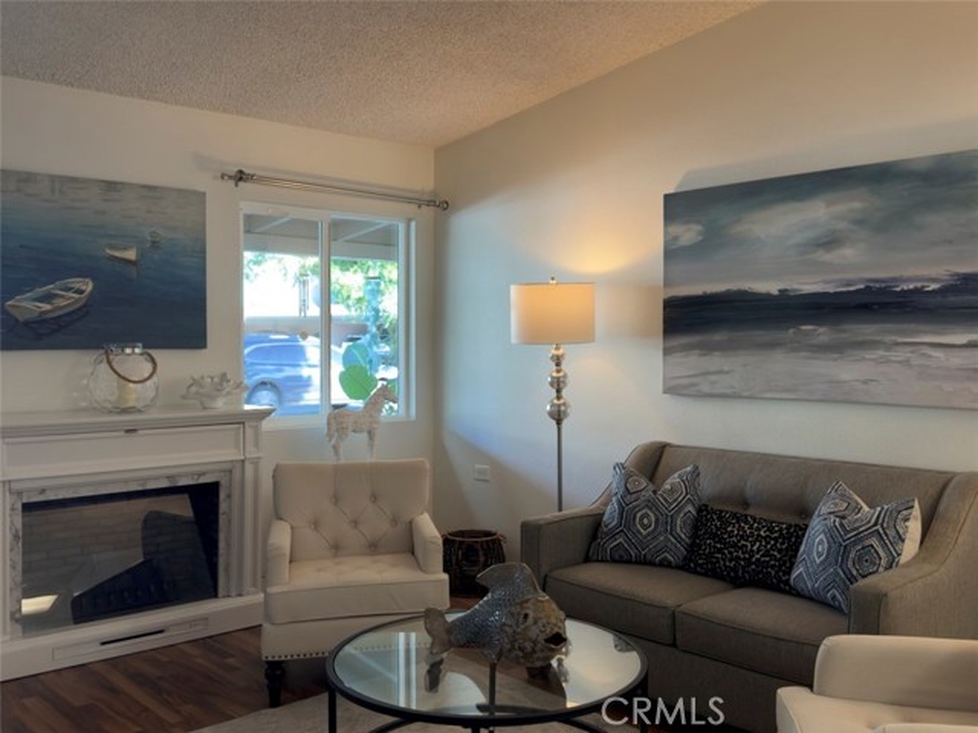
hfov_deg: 52.6
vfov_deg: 40.7
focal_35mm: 35
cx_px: 489
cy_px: 366
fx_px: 989
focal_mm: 6.76
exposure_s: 1/60
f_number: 1.78
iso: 100
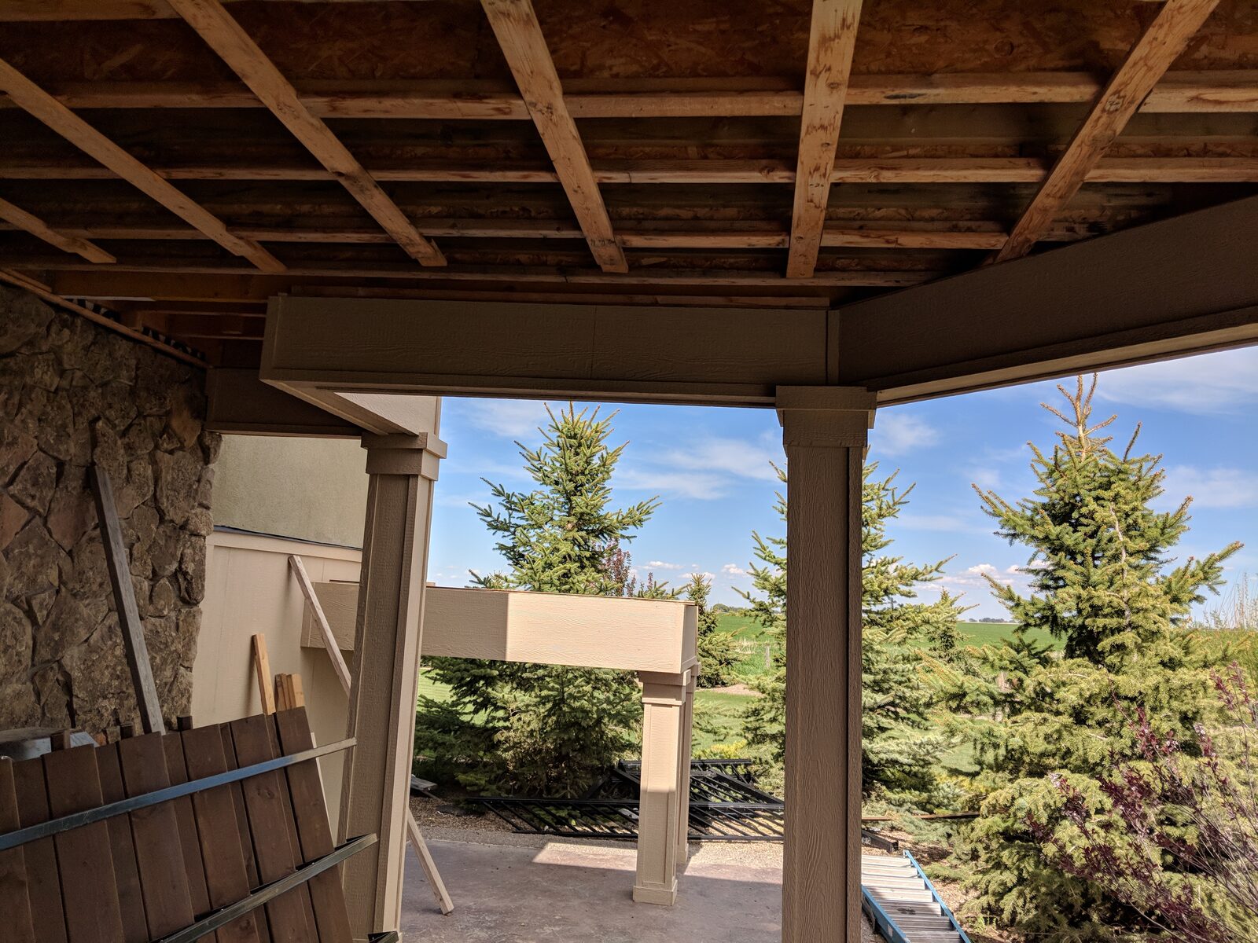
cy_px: 472
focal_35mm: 27
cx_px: 629
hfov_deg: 65.3
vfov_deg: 51.4
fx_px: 981
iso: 60
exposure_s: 1/4673
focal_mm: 4.44
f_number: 1.8
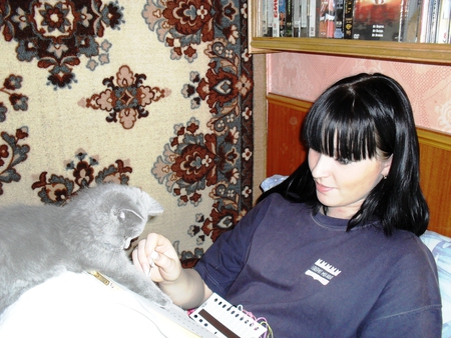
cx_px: 226
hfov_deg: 52.6
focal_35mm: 35
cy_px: 169
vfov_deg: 40.7
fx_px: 456
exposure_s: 1/45
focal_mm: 6.3
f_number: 3.2
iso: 200
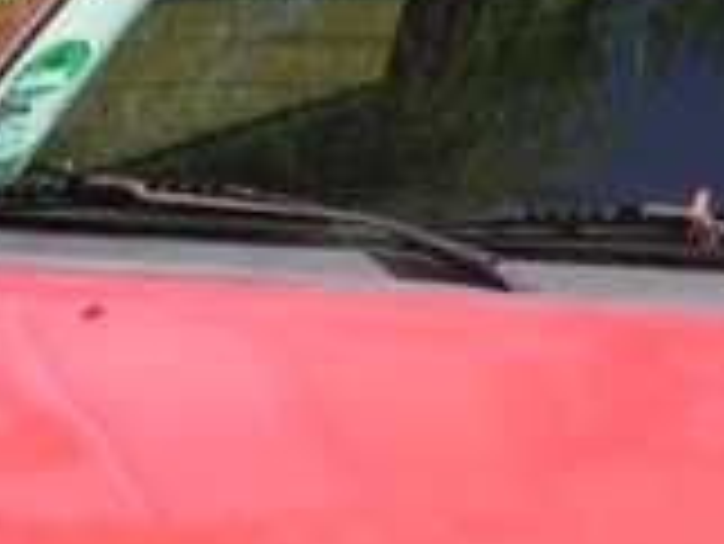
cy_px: 634
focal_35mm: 446
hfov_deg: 4.4
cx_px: 684
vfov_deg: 3.3
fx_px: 9335
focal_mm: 15.1
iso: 64
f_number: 4.8
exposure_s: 1/250
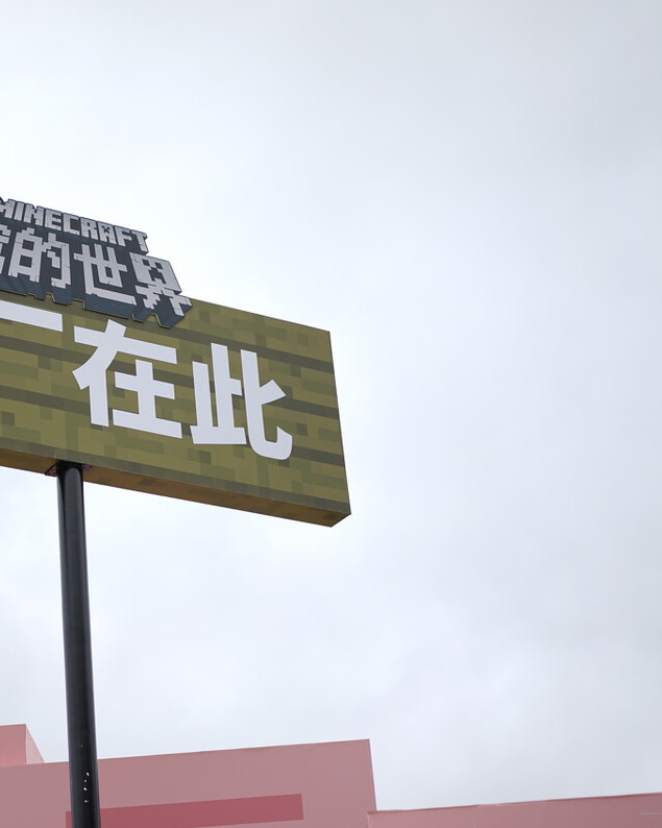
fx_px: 1911
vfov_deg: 24.4
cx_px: 116
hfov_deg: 19.4
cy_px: 412
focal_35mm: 78
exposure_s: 1/500
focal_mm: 55
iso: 50
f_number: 1.8
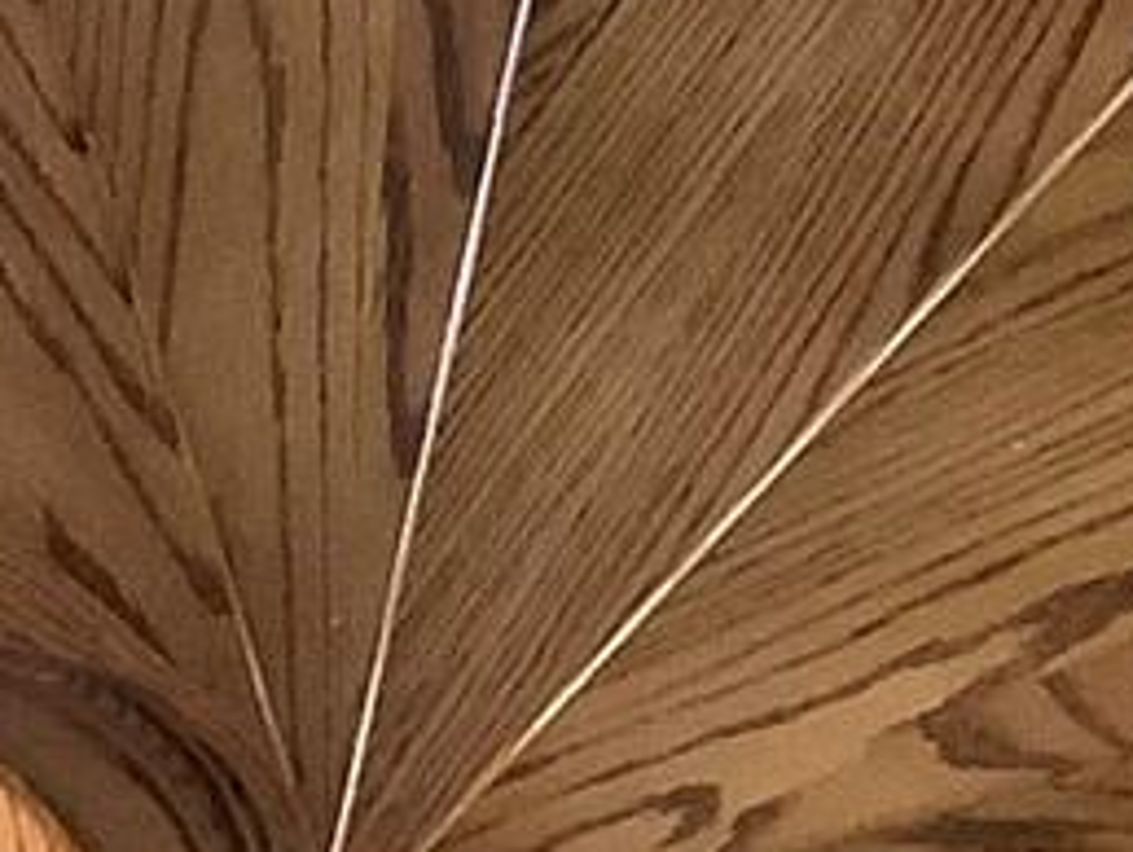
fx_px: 6290
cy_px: 57
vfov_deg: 7.7
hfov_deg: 10.3
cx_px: 351
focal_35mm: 192
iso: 400
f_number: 2.4
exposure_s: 1/30
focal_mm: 3.3
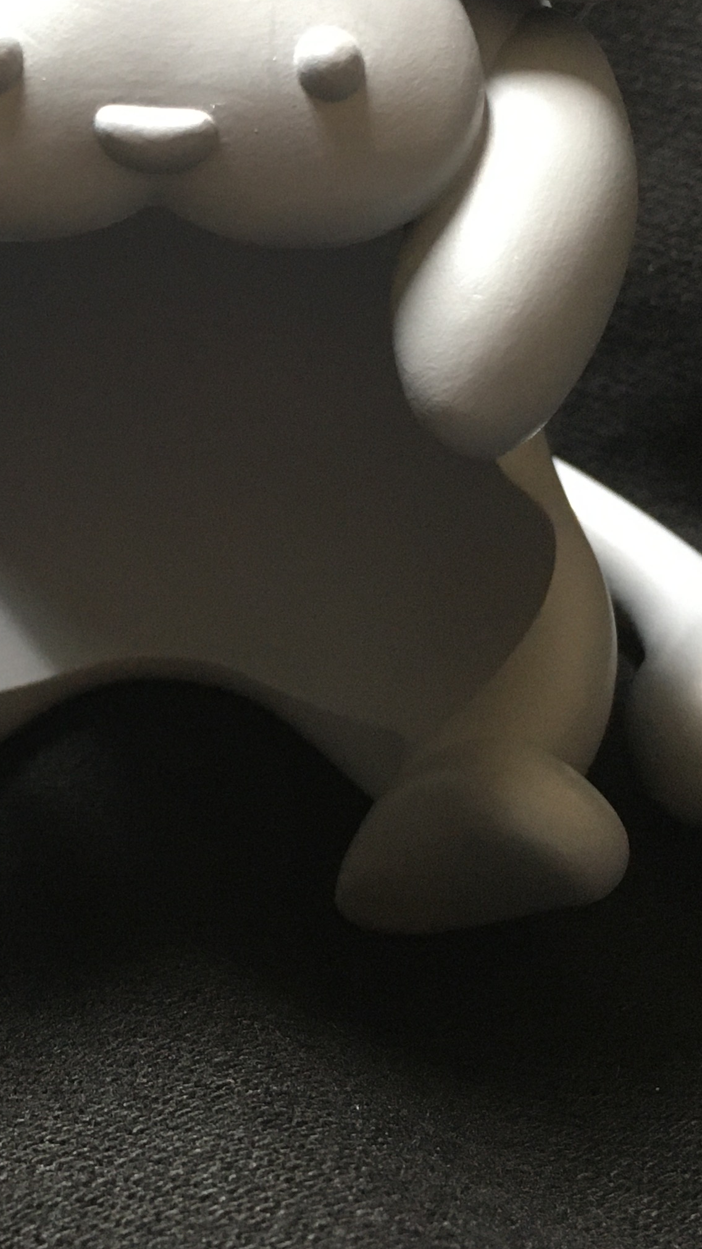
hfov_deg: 18.6
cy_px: 392
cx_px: -19
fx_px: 2085
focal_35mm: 63
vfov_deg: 33.0
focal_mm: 4.15
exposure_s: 1/33
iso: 200
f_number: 2.2
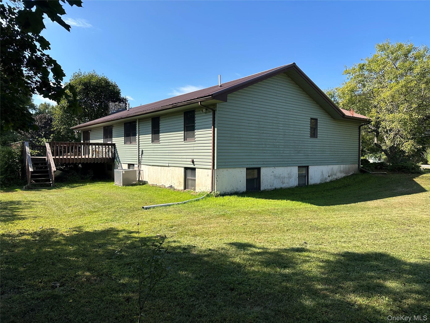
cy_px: 162
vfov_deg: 56.8
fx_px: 298
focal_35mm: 24
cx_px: 215
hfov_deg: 71.6
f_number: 1.78
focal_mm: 6.86
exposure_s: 1/2591
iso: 80
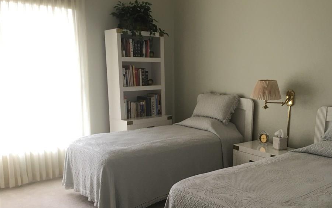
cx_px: 189
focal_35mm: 35
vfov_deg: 36.0
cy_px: 135
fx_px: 317
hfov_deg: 55.1
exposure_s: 1/30
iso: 40
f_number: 2.2
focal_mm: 4.15
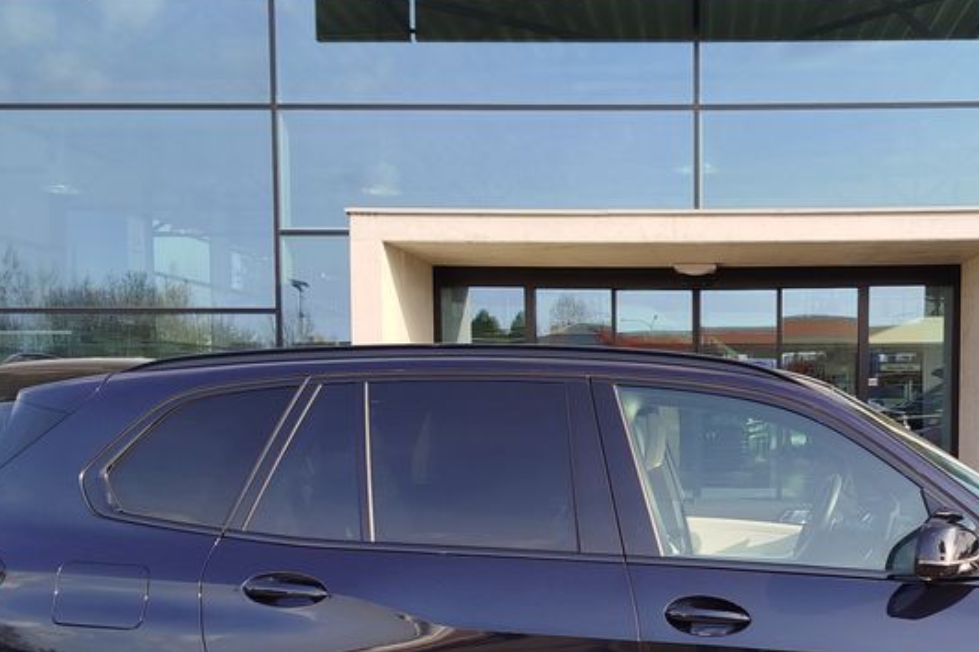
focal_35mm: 48
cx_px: 696
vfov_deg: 27.8
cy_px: 459
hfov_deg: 40.3
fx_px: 1305
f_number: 1.7
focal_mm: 5.31
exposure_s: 1/341
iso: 50
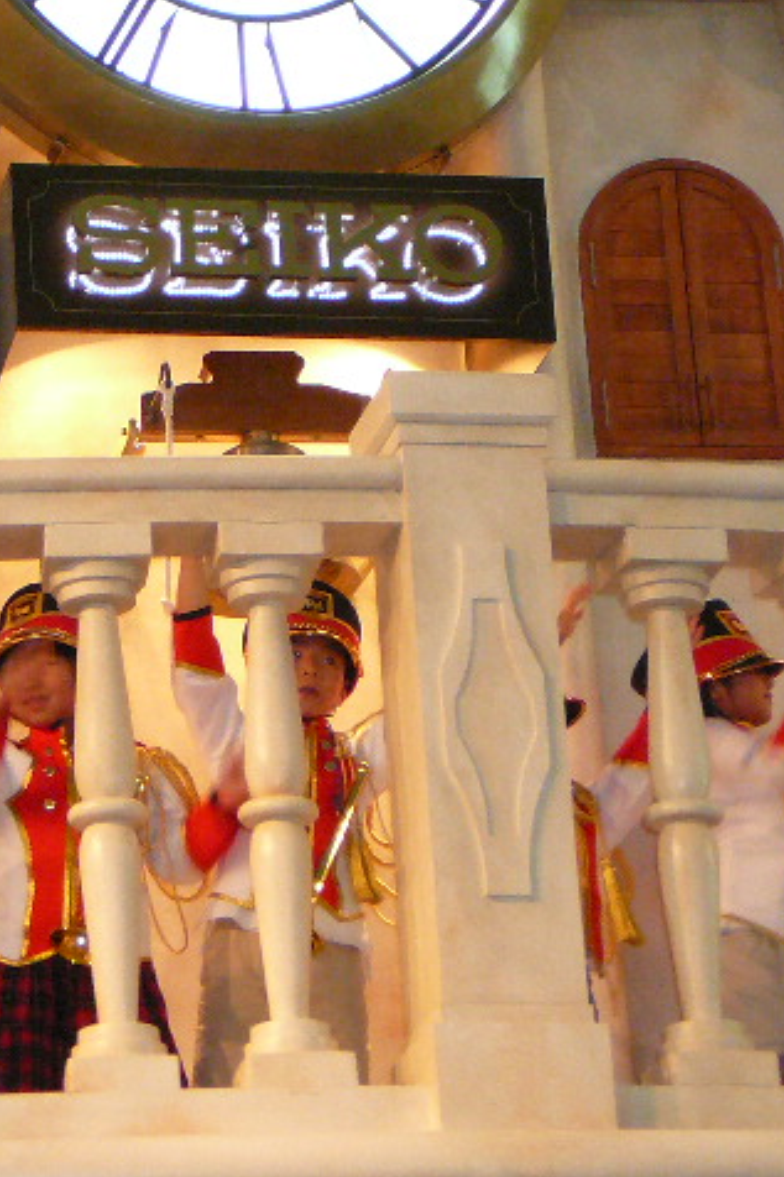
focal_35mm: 144
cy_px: 588
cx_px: 22
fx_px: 4707
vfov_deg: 14.3
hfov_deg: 9.5
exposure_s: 1/30
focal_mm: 12.2
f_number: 3.8
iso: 400
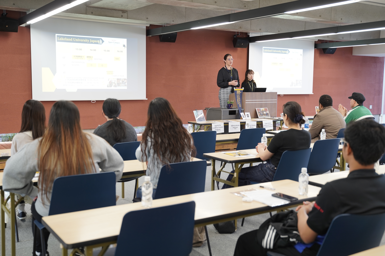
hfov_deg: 48.5
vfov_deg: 33.4
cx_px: 192
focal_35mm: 40
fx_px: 428
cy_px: 128
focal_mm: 40
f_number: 2.8
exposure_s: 1/40
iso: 320
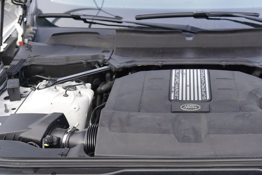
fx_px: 393
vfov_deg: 25.0
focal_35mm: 54
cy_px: 76
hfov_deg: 36.2
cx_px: 190
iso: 640
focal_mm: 33
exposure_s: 1/160
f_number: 4
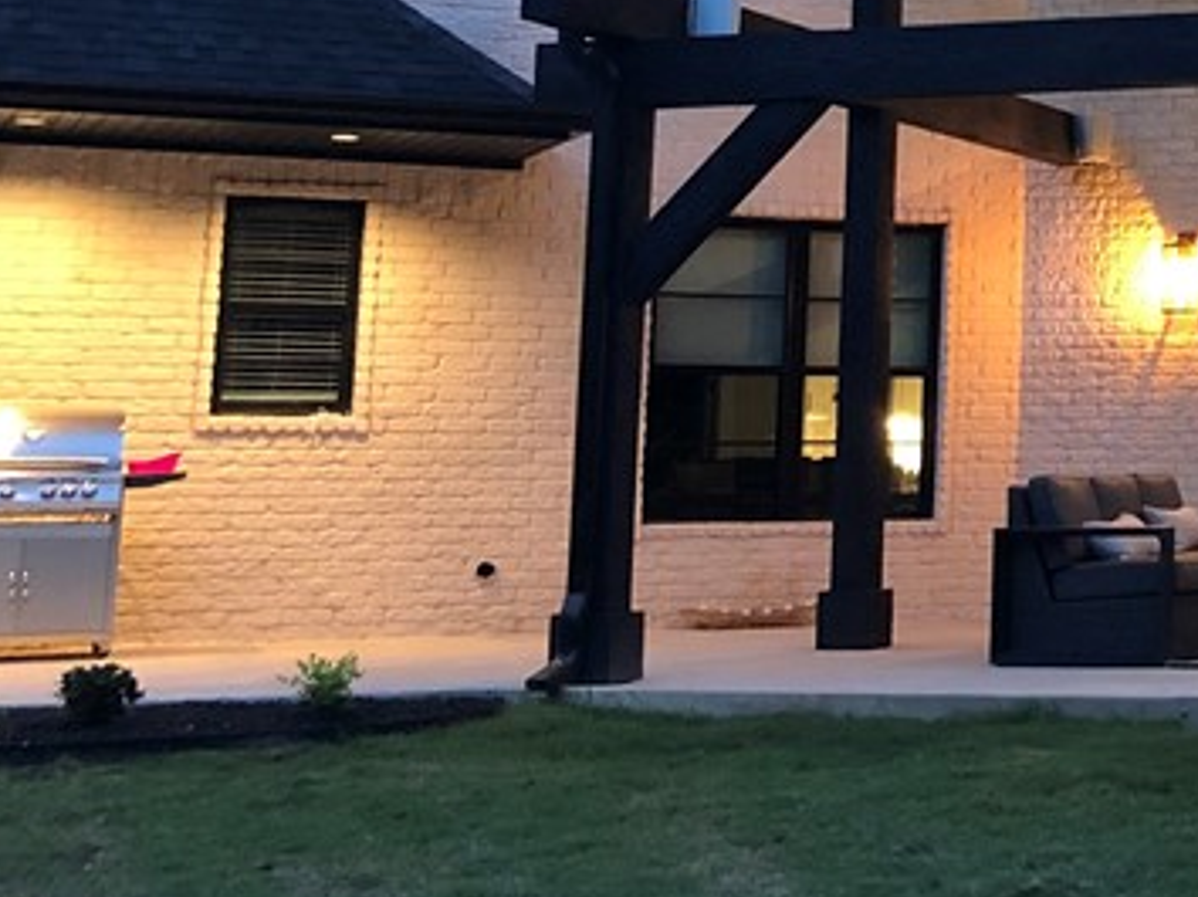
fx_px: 2801
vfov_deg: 17.8
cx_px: 1489
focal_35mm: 81
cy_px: 0
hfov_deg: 22.1
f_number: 1.8
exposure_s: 1/11
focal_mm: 4
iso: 100
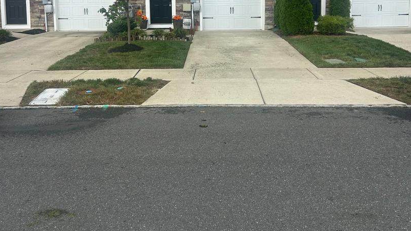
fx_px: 414
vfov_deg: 30.1
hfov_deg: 52.8
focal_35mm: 38
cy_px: 30
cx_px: 205
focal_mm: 5.7
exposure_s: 1/1972
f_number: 1.5
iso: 50
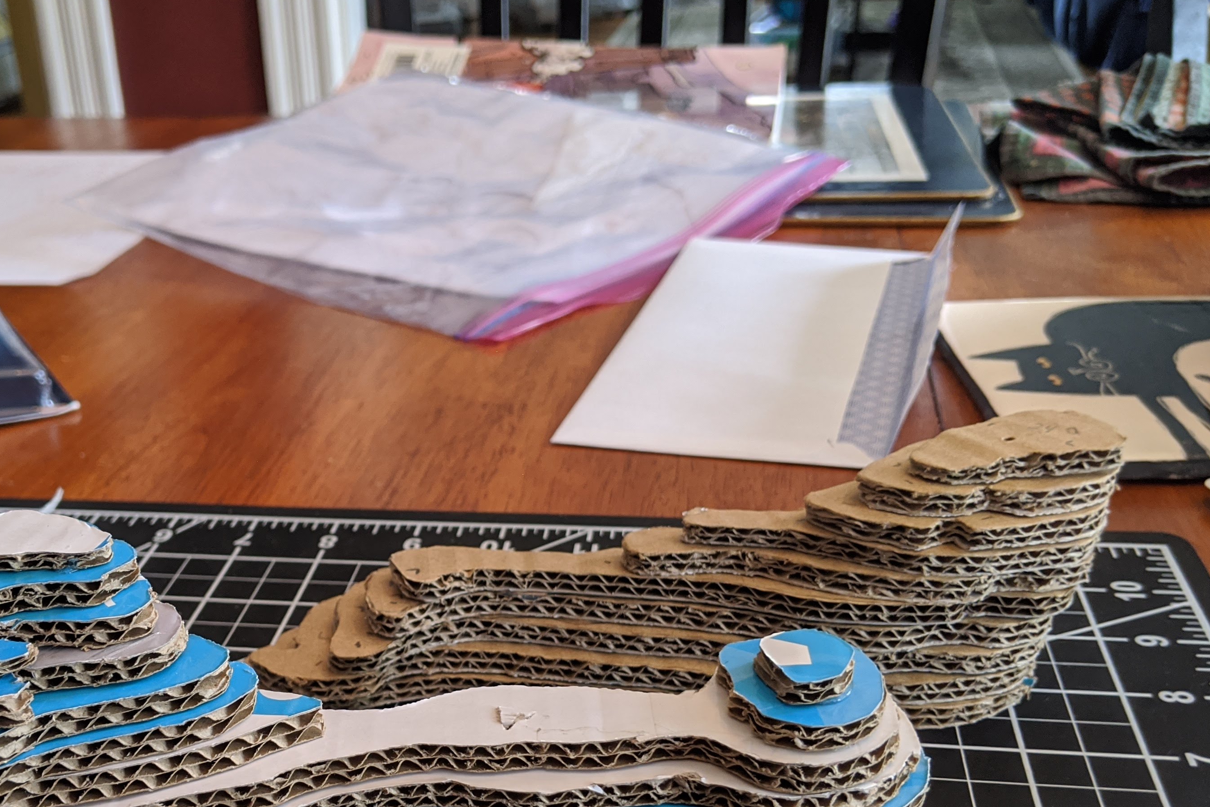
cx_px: 381
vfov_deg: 31.3
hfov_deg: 45.5
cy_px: 616
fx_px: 1411
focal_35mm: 42
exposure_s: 1/24
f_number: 1.8
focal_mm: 4.44
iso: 154
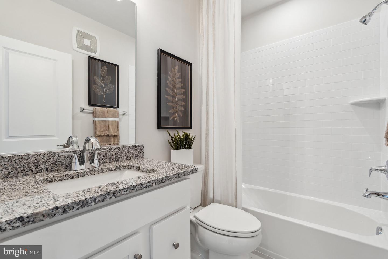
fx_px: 172
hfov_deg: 96.7
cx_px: 194
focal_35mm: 16
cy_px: 130
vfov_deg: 73.7
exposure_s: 1/10
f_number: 8
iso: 200
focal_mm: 16
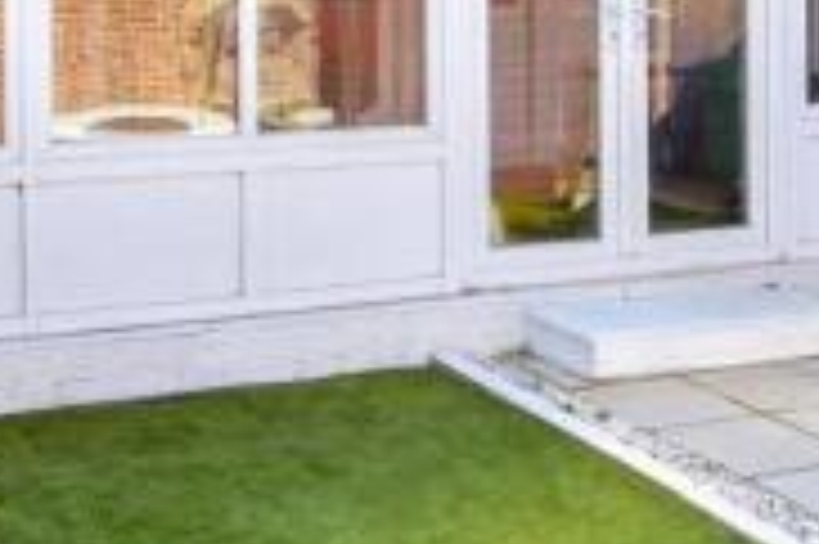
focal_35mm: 54
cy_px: -106
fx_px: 1227
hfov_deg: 36.6
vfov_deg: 23.0
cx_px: 290
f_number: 8
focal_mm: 10
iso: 160
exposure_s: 1/80
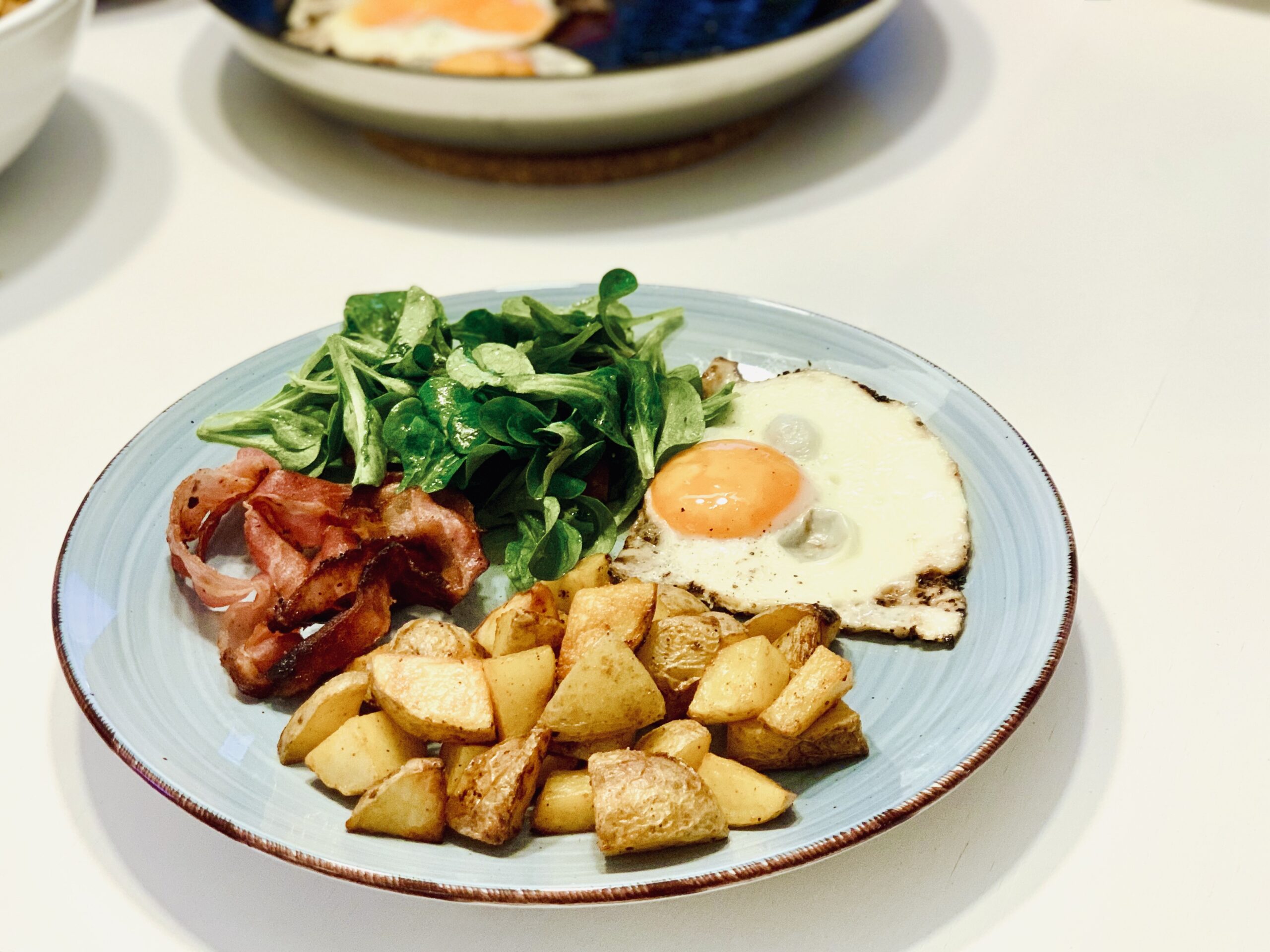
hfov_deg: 36.8
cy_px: 476
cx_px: 635
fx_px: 1908
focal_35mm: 52
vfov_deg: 28.0
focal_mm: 6
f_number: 2.4
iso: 160
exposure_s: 1/50
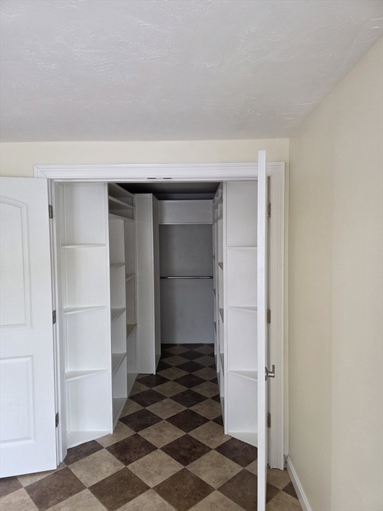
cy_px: 256
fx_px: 339
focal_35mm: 23
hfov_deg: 58.9
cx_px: 192
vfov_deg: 73.9
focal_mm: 6.3
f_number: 1.7
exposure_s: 1/120
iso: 250
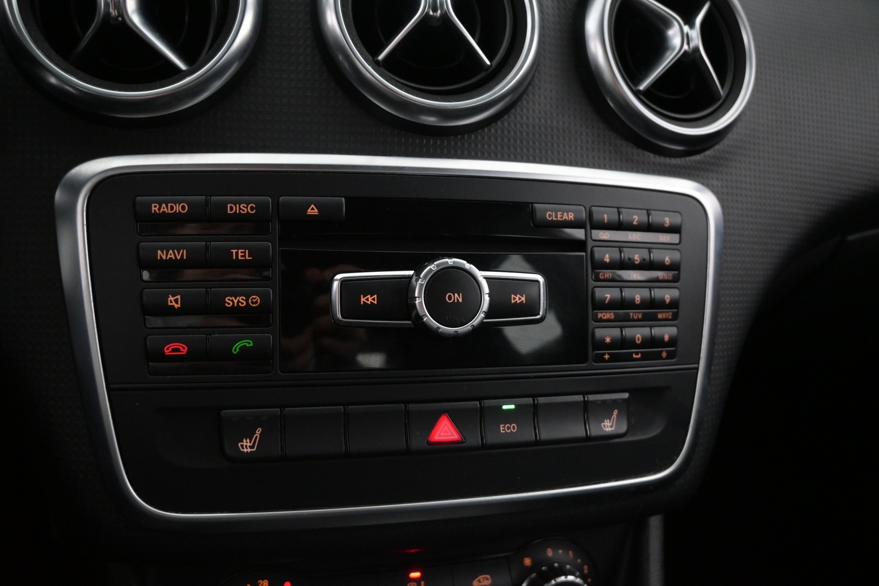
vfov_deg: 41.7
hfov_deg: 59.5
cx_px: 440
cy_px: 293
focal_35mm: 32
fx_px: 769
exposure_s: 1/50
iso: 2500
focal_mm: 21
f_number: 4
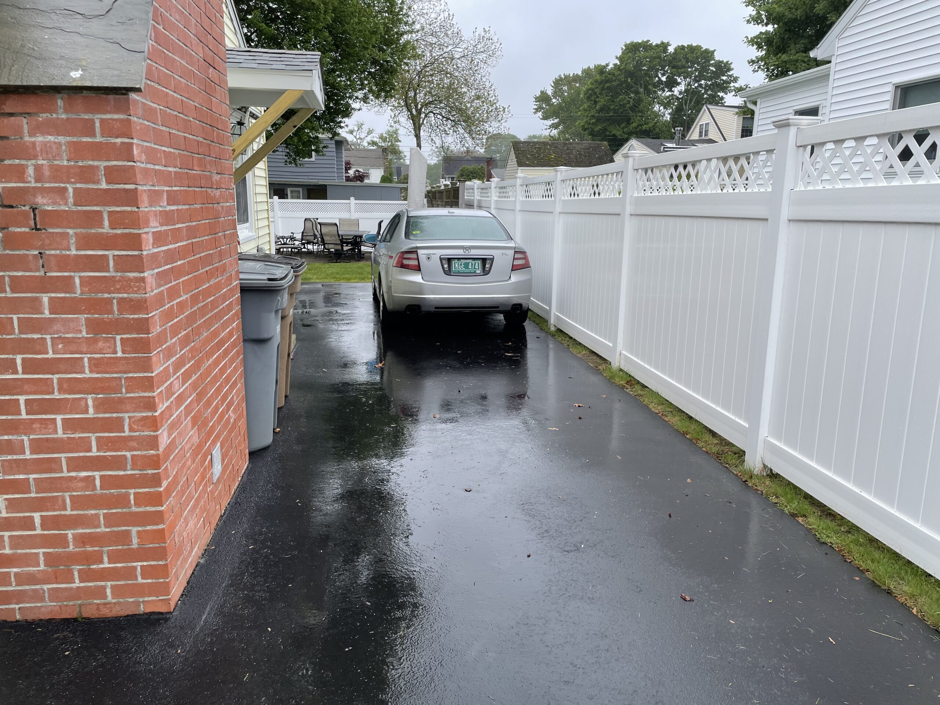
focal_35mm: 26
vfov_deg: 53.1
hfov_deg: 67.3
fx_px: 706
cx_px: 470
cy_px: 352
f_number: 1.6
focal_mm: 4.2
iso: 32
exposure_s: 1/744
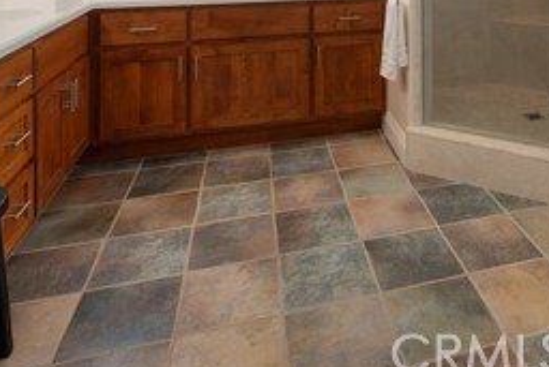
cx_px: 425
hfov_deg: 51.6
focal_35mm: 35
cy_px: -74
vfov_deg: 31.6
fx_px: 534
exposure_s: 1/8
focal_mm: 14
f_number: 8
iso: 100
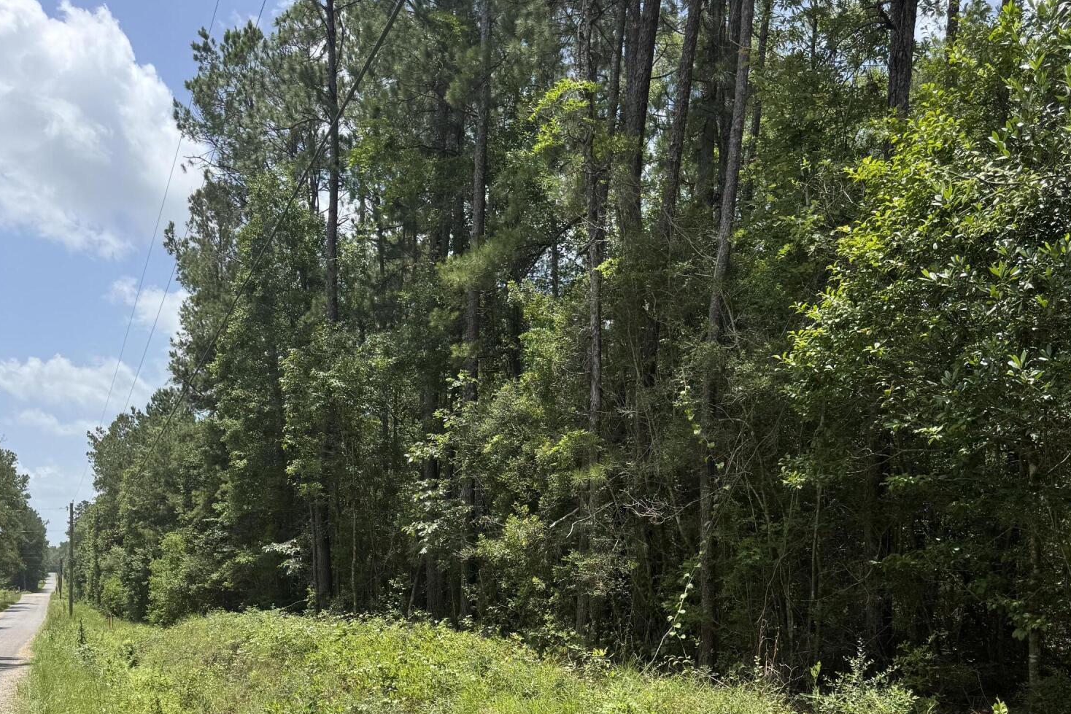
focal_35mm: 34
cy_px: 635
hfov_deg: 55.8
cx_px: 542
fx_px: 1012
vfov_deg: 36.6
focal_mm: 6.76
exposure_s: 1/2252
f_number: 1.78
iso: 80
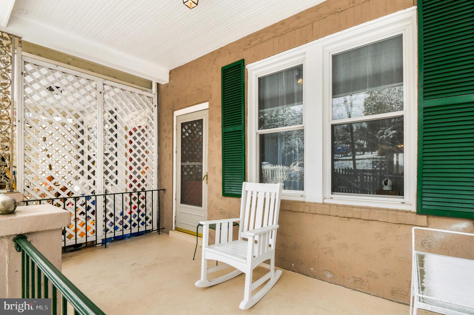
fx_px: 197
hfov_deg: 100.4
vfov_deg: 77.2
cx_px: 237
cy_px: 158
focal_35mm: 15
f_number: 9
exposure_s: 1/160
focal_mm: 10
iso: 200
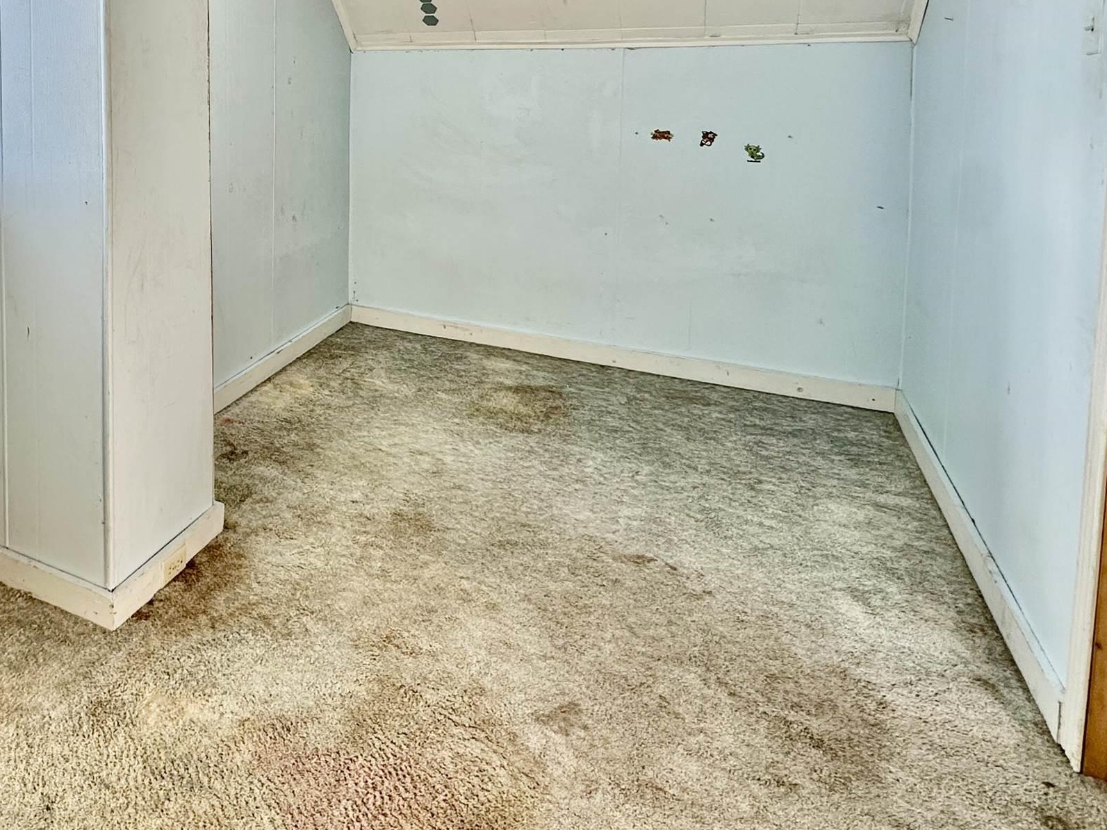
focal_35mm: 27
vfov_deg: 47.8
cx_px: 192
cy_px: 138
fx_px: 864
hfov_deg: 59.2
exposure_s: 1/209
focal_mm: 2.22
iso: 40
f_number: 2.2
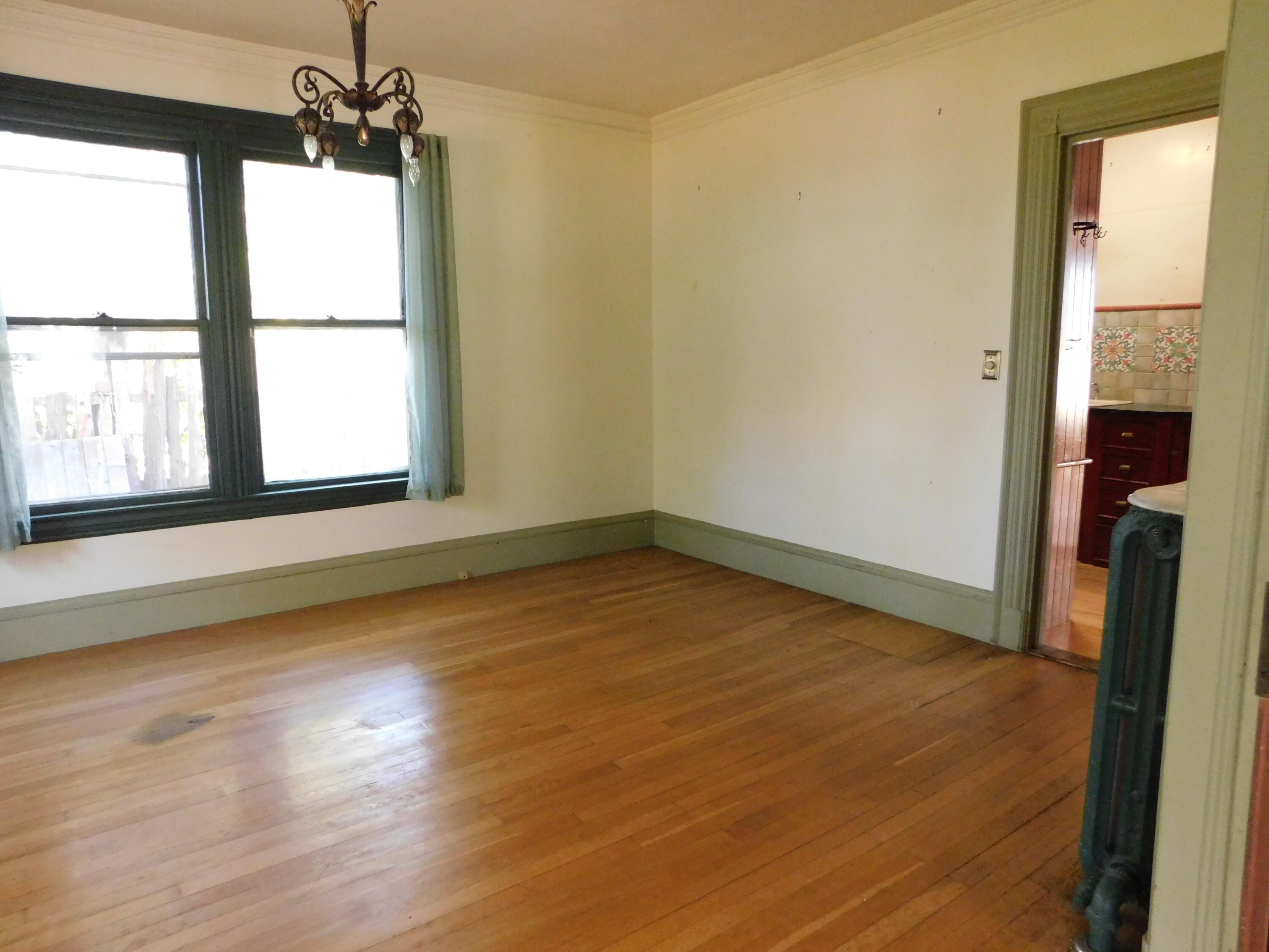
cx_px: 634
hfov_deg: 73.9
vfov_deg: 58.9
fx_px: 843
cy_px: 476
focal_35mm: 23
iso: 720
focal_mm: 4
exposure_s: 1/30
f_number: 3
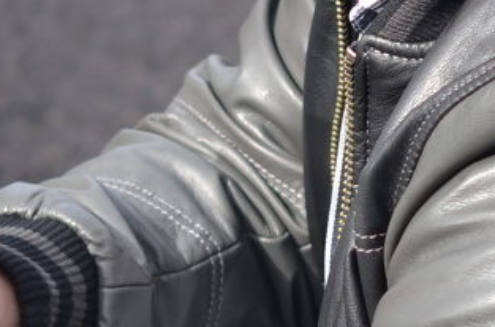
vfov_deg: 3.6
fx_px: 5267
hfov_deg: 5.4
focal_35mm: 384
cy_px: 141
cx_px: -68
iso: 100
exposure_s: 1/800
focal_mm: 50
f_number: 2.8
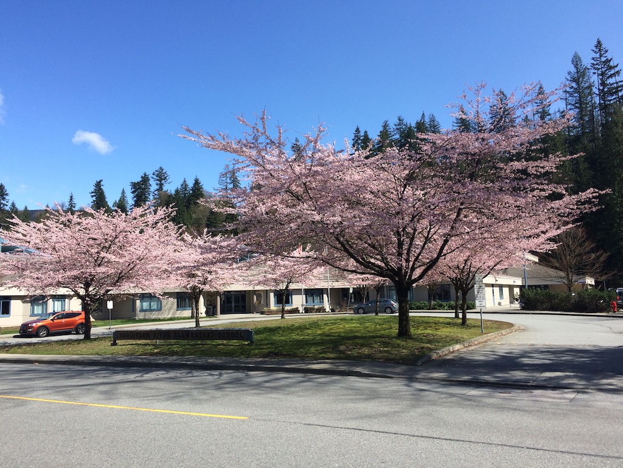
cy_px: 234
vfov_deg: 48.2
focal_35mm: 29
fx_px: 522
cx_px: 312
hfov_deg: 61.7
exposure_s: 1/1580
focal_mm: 4.15
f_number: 2.2
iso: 32
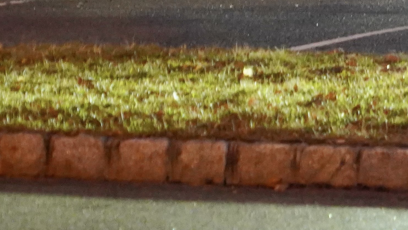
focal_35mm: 537
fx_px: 5810
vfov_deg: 2.3
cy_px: -52
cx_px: 718
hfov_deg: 4.0
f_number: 6.3
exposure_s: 1/25
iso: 8000
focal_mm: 126
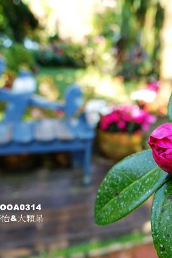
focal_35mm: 39
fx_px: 279
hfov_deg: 32.7
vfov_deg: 49.5
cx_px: 151
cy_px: 134
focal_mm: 8.8
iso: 125
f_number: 3.2
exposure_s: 1/80
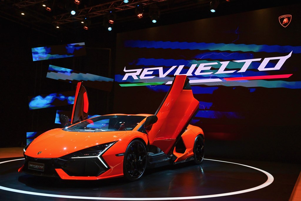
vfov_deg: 41.7
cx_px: 150
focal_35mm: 32
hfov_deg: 59.5
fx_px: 263
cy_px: 100
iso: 1600
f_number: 4
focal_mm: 31.5
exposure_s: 1/640
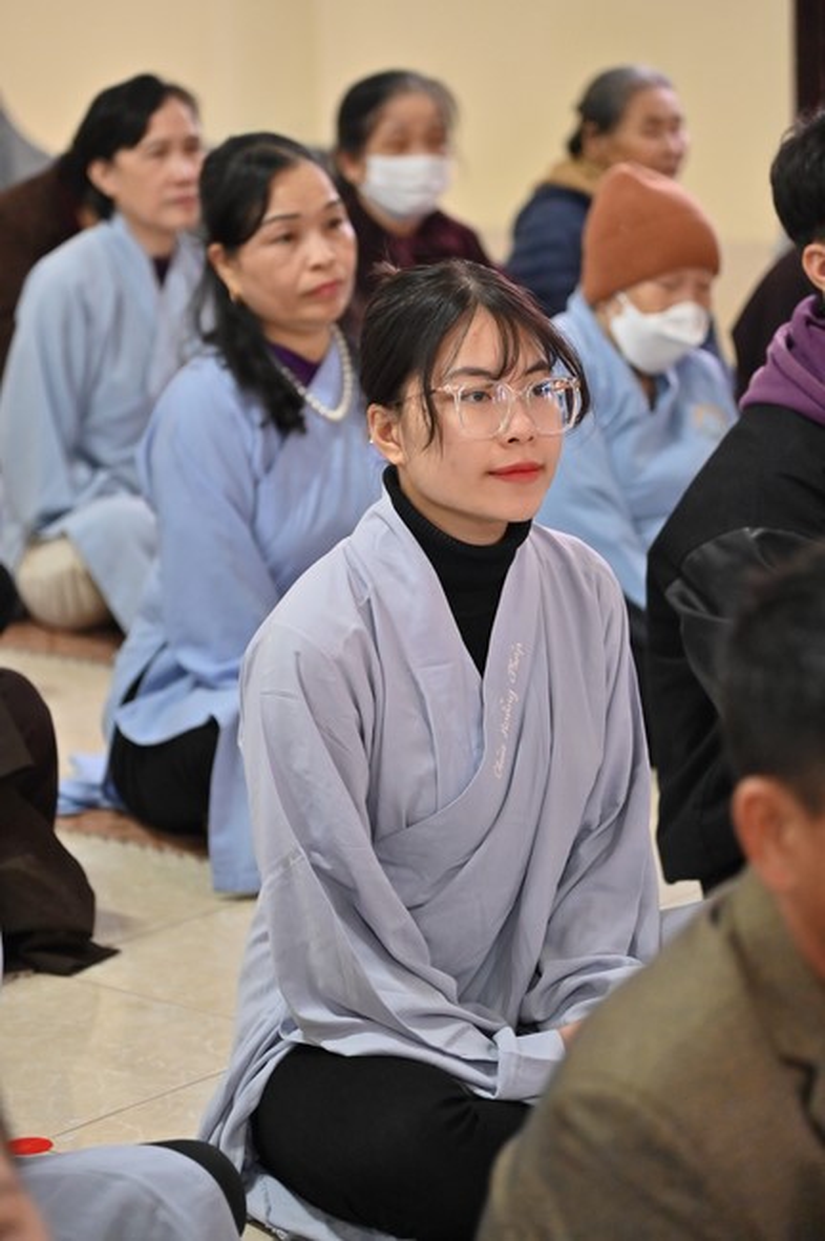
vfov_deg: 17.1
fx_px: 4133
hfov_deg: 11.4
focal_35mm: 120
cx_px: 412
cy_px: 620
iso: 3200
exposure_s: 1/100
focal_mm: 120
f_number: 4
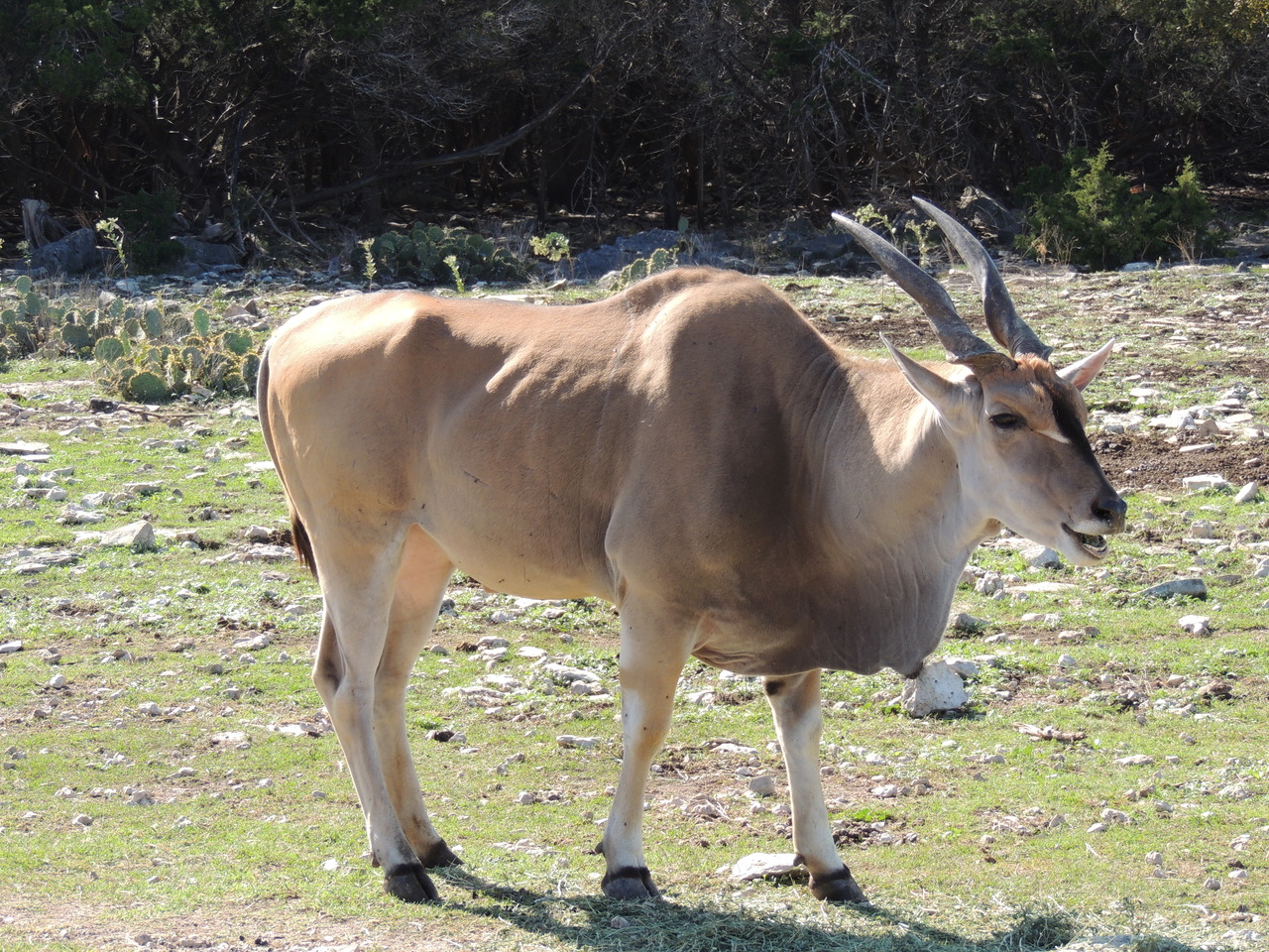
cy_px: 476
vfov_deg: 14.1
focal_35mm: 105
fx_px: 3849
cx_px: 634
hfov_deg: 18.7
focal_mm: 18.7
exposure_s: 1/250
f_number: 4.2
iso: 100
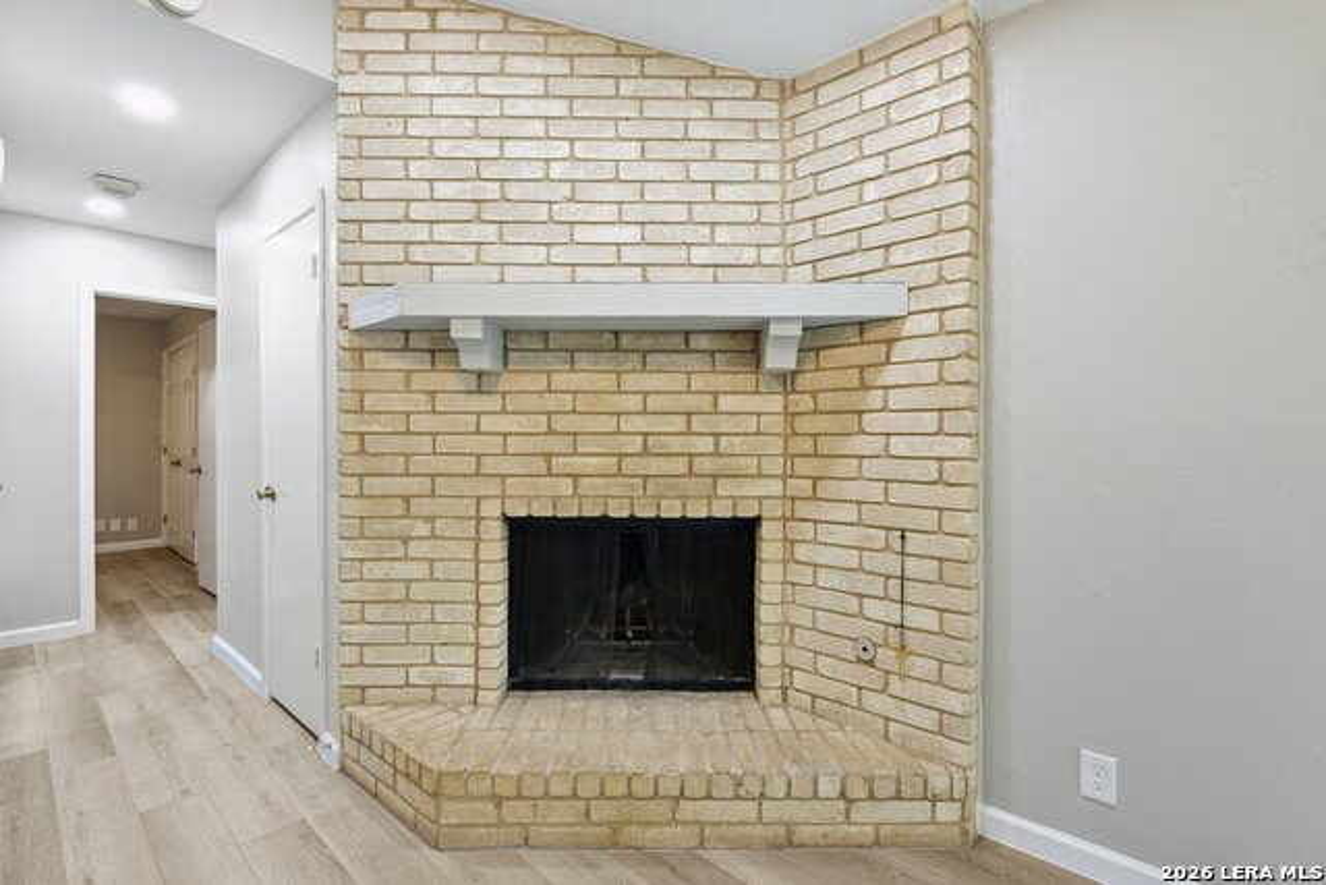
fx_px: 589
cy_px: 442
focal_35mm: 16
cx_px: 663
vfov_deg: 73.8
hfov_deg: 96.7
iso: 2000
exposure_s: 1/15
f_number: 8
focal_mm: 16
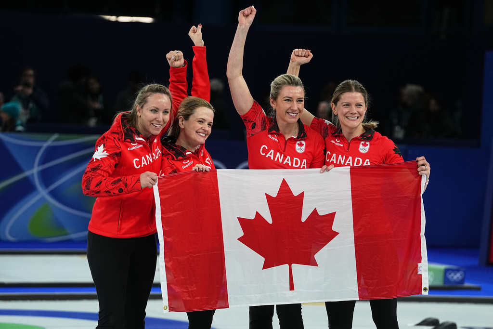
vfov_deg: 6.9
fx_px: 2739
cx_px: 246
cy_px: 164
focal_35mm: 200
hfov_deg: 10.3
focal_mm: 200
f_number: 4.5
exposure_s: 1/1250
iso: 800
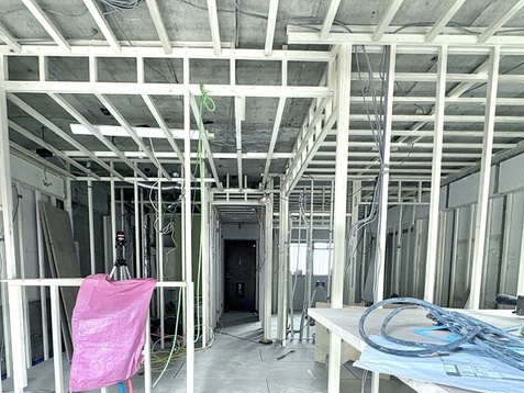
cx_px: 246
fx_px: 333
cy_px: 301
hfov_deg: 76.3
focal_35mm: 22
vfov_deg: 57.5
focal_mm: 2.22
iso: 250
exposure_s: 1/60
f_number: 2.2
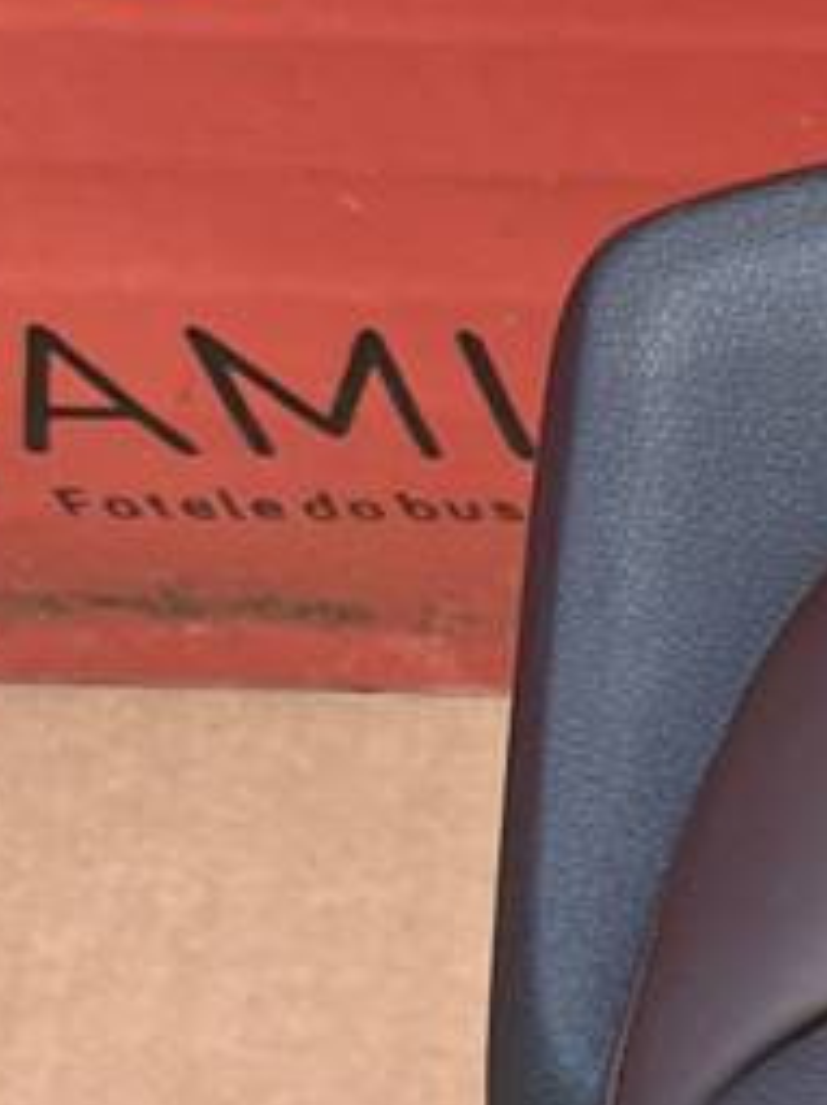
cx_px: 2117
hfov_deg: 8.2
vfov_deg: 11.3
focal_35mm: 163
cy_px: 1972
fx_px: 5197
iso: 64
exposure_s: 1/122
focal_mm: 5.1
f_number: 1.6
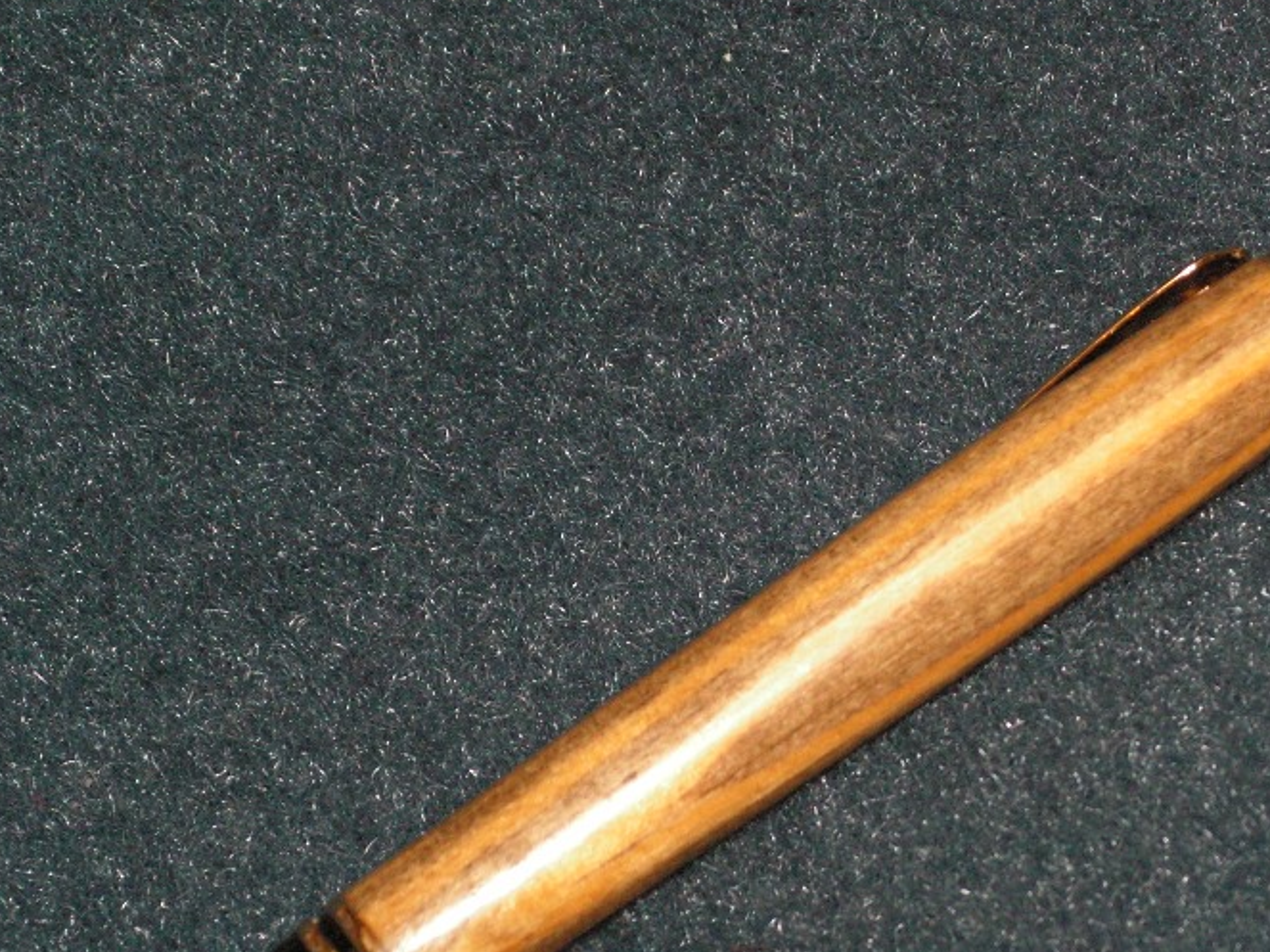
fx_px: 5612
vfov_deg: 9.7
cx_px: 791
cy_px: 707
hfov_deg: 12.9
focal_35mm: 153
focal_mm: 16.5
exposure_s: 1/100
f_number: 3.4
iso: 160
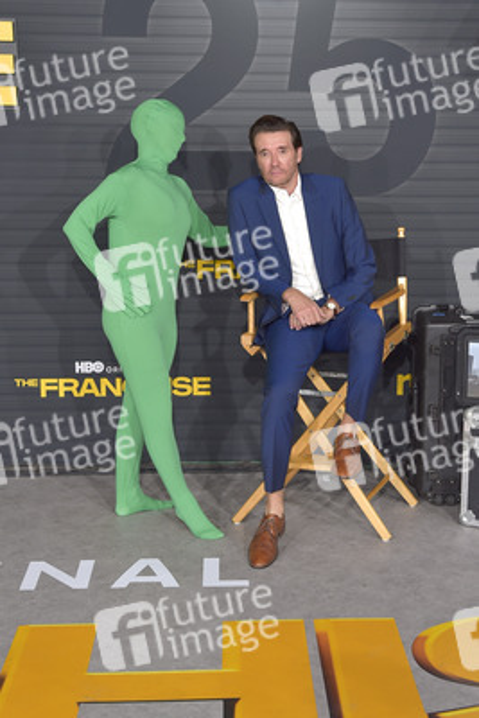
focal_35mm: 44
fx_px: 877
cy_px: 359
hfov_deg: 30.5
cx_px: 240
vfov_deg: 44.5
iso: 320
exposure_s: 1/250
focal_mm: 44
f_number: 6.3
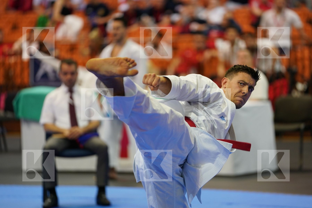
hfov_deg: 10.3
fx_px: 1733
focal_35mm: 200
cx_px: 156
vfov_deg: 6.9
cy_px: 104
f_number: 2.8
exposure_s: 1/500
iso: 1000
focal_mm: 200
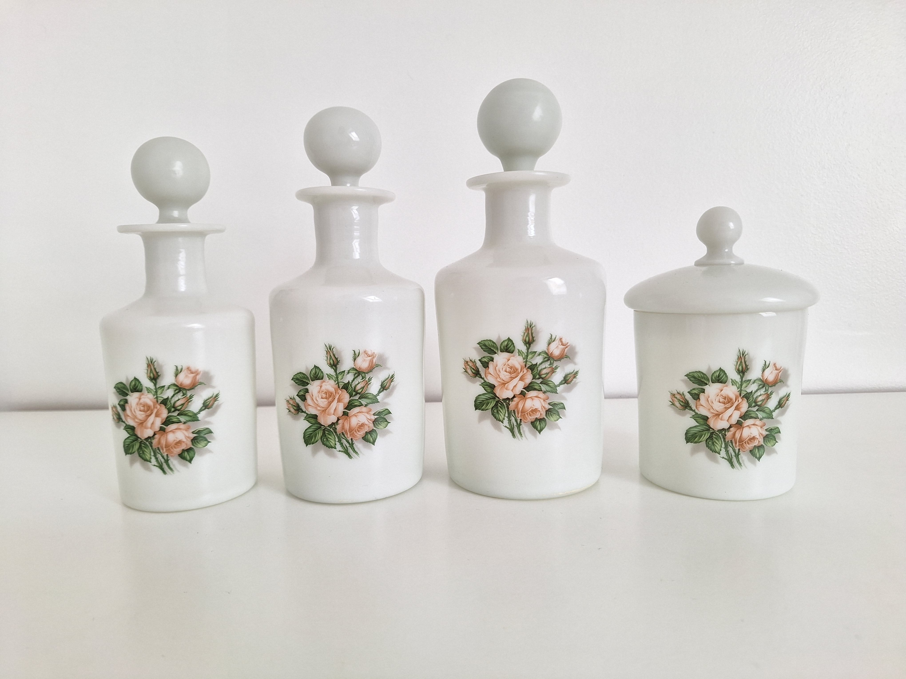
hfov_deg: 73.9
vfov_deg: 58.9
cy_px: 340
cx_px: 453
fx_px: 602
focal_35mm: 23
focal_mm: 5.54
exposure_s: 1/50
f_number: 1.8
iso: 40
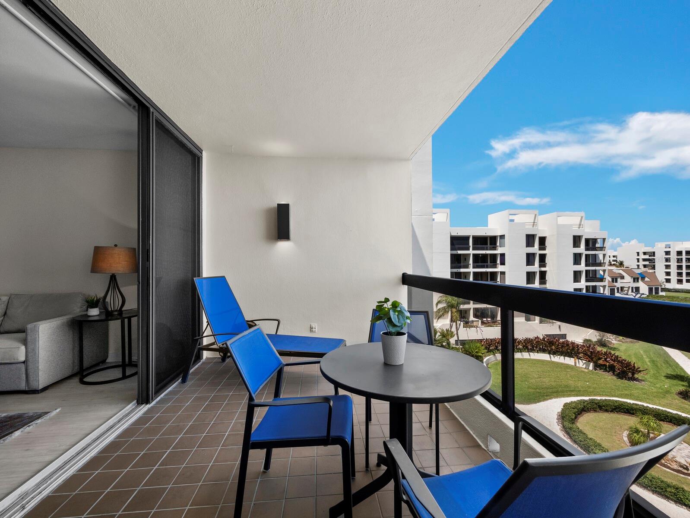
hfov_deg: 102.0
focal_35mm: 14
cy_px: 259
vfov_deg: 85.7
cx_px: 345
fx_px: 279
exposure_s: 1/40
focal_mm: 7
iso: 320
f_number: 11
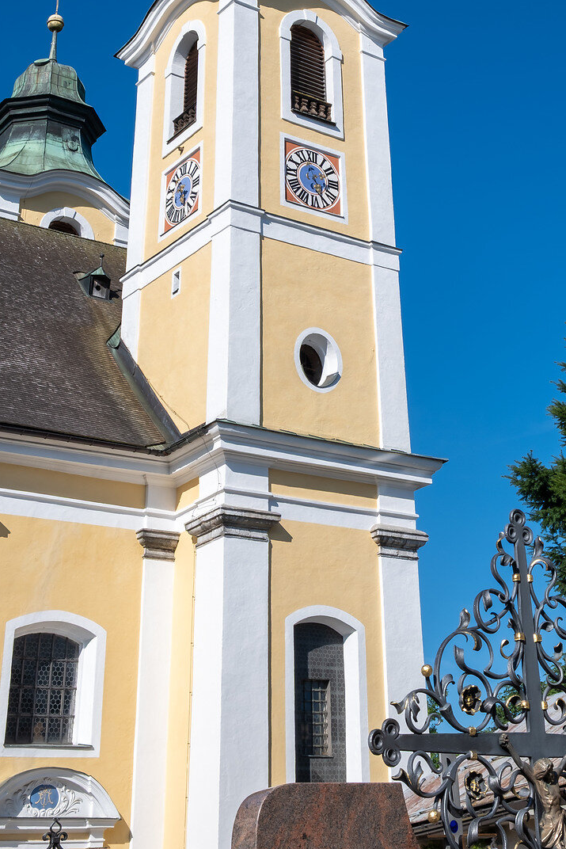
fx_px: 1108
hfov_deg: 28.6
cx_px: 324
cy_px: 287
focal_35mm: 47
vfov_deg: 41.4
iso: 125
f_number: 11
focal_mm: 23.3
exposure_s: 1/180
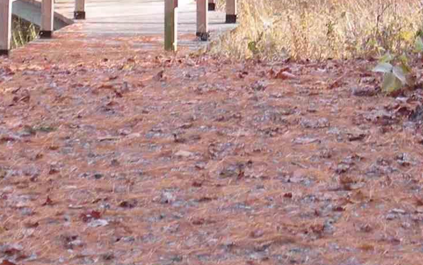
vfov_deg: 5.2
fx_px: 2883
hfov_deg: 8.3
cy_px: -275
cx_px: 468
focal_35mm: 250
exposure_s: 1/59.8
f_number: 3.5
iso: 117
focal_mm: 9.8
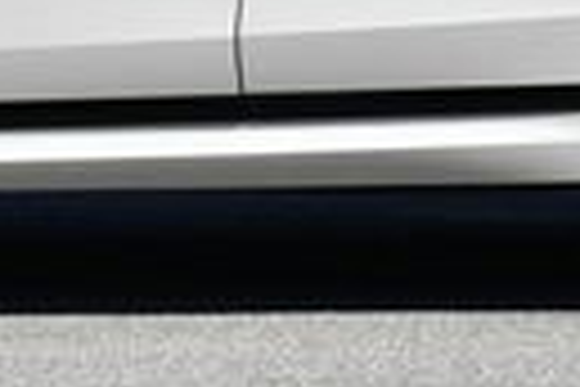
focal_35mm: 258
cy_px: -468
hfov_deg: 8.0
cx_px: 193
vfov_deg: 5.2
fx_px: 4156
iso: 100
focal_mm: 26
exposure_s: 1/400
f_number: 10
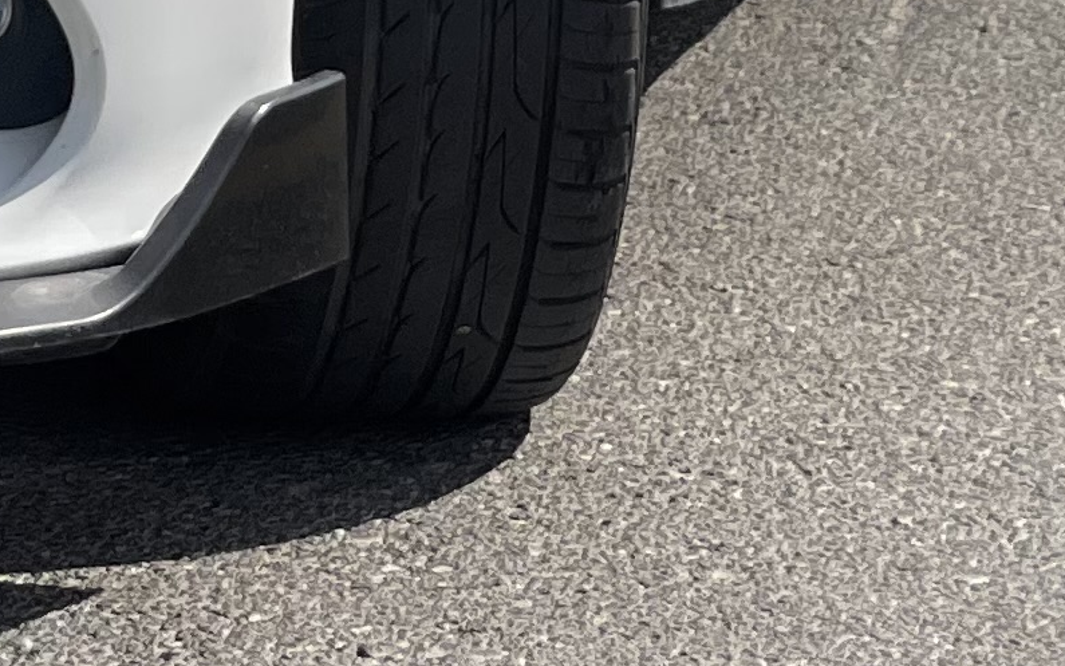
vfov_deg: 3.8
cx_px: -876
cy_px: -639
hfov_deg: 6.0
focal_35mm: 344
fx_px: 9985
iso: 32
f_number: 2.2
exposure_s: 1/2137
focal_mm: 7.5
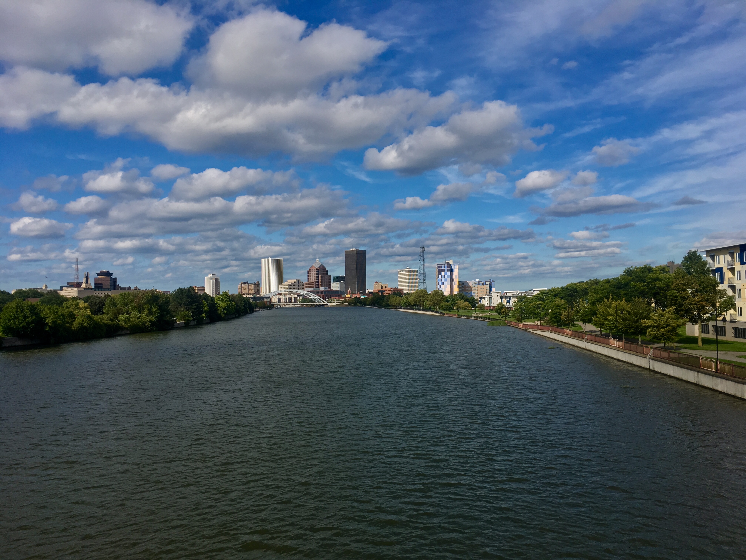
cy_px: 280
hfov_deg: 61.7
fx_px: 625
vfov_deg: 48.2
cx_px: 373
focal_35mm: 29
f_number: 2.2
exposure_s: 1/1789
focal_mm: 4.15
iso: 25
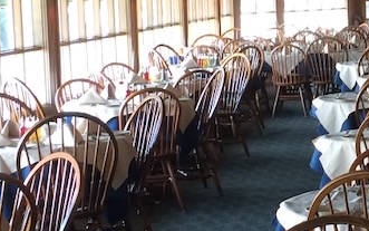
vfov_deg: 11.0
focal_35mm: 119
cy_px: 116
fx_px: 1197
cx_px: 411
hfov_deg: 16.9
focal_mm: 4.15
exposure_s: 1/30
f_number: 2.2
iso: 64
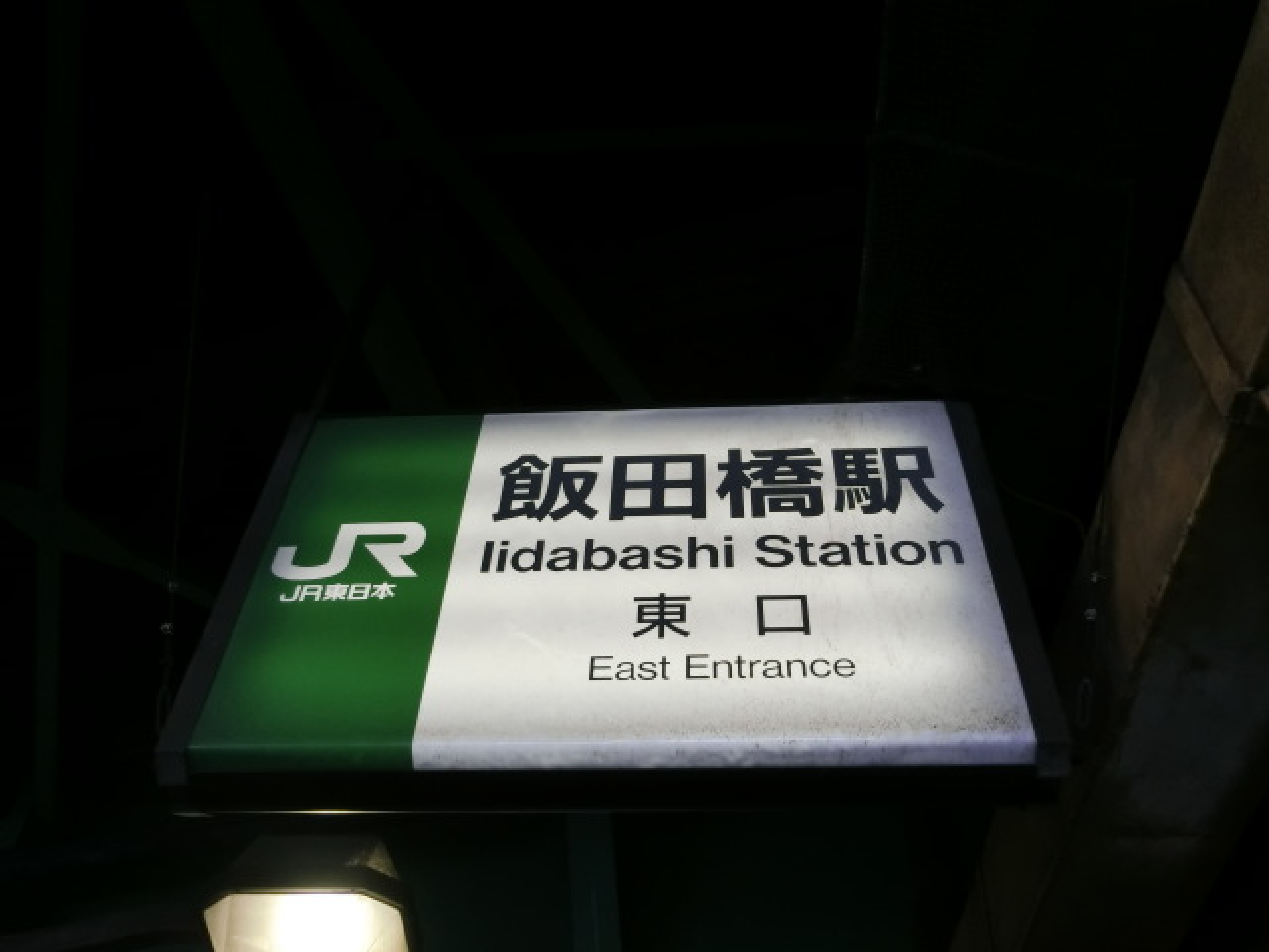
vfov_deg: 41.8
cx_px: 634
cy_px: 476
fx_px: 1246
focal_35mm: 34
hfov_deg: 54.0
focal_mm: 6
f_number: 3.9
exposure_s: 1/125
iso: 320
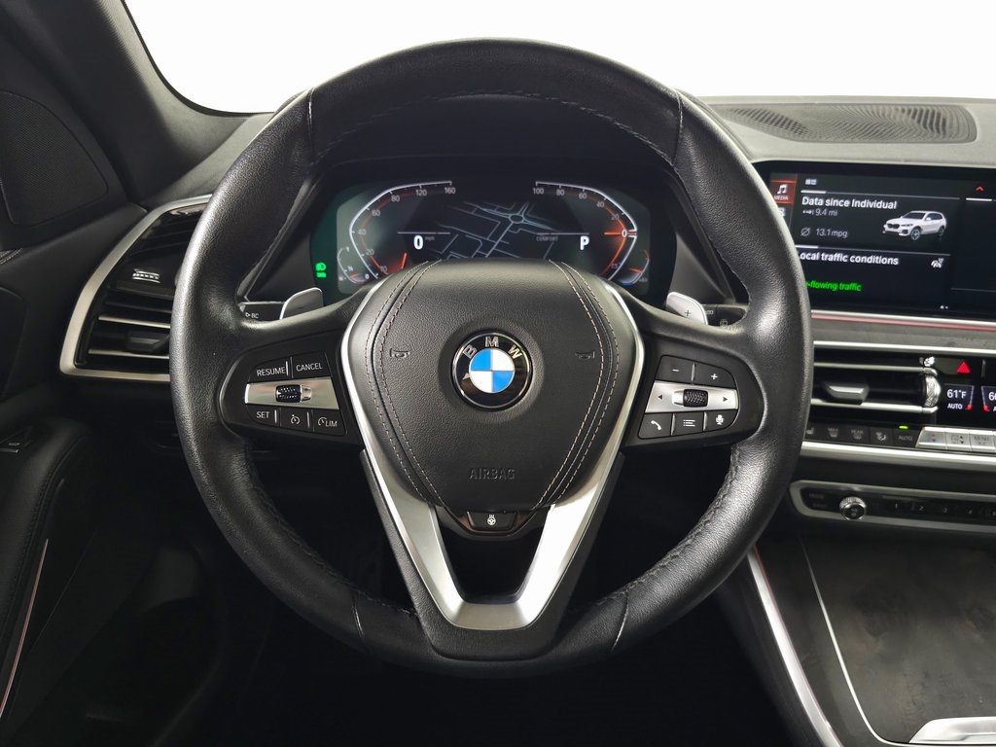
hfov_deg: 73.9
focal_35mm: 23
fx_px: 662
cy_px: 374
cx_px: 498
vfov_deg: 58.9
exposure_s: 1/60
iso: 320
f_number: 1.7
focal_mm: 6.3
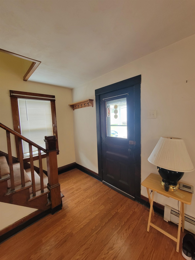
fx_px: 98
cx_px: 98
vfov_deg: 106.2
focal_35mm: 13
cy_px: 130
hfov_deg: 89.9
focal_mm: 2.2
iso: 320
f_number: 2.2
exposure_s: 1/60
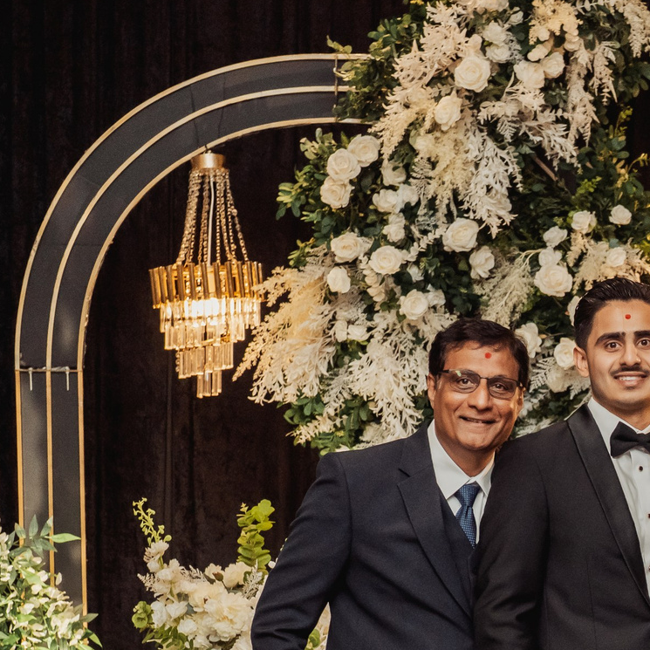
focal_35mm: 146
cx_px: 762
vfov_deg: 11.8
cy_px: 634
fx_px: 3102
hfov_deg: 11.7
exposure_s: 1/160
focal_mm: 50
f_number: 4
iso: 1600
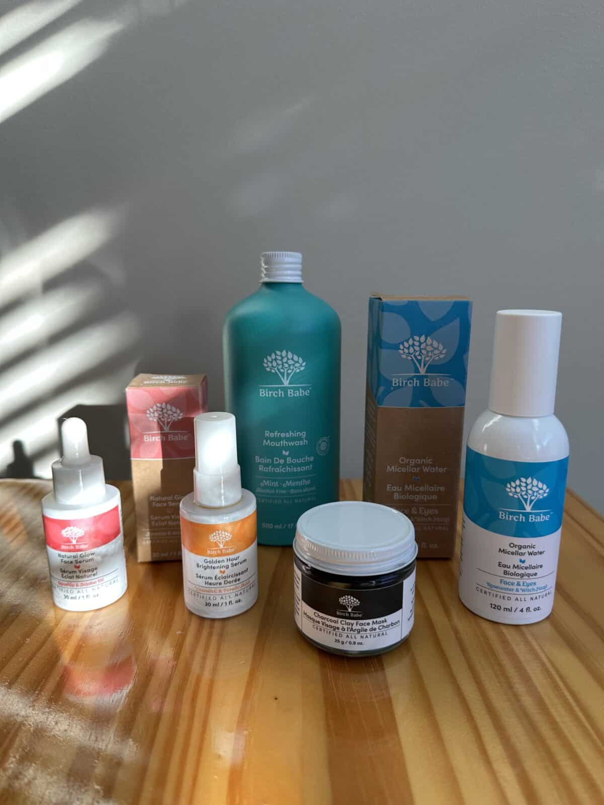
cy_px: 402
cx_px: 302
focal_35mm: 24
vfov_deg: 71.6
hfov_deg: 56.8
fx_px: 558
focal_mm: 6.86
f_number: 1.78
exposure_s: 1/183
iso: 80
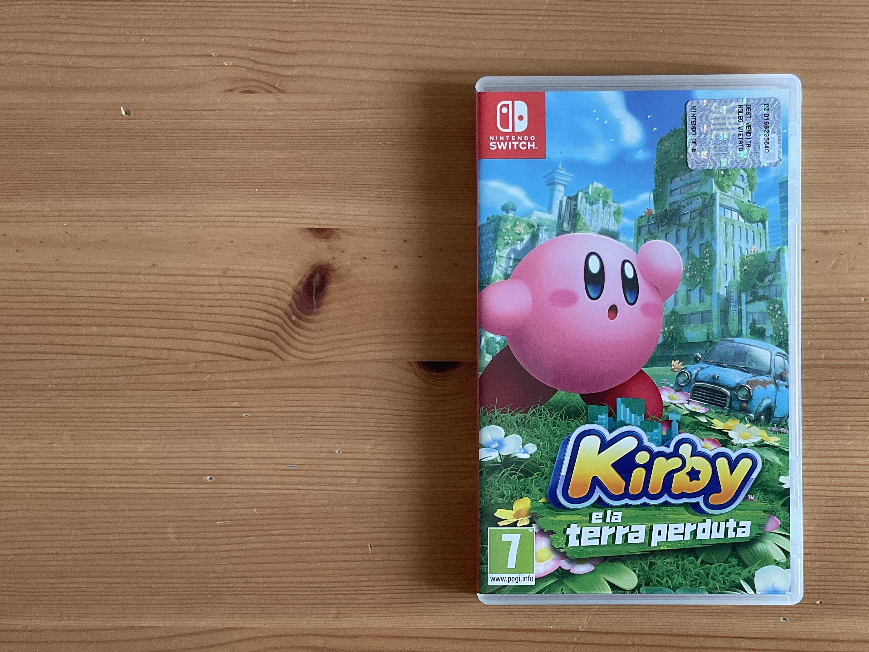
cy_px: 364
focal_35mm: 42
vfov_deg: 34.3
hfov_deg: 44.1
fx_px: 1054
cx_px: 586
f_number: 1.8
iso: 80
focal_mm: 3
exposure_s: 1/60
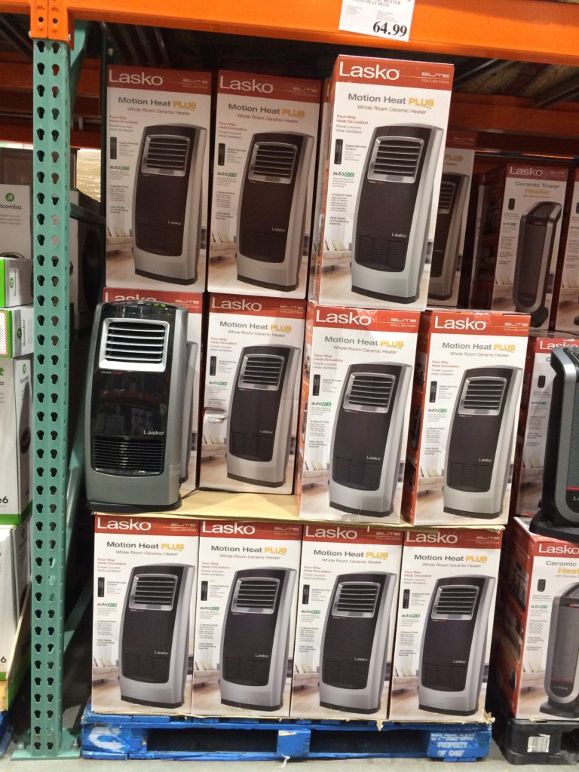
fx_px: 647
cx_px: 290
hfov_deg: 48.2
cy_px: 386
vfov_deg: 61.7
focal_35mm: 29
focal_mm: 4.15
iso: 200
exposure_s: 1/30
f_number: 2.2
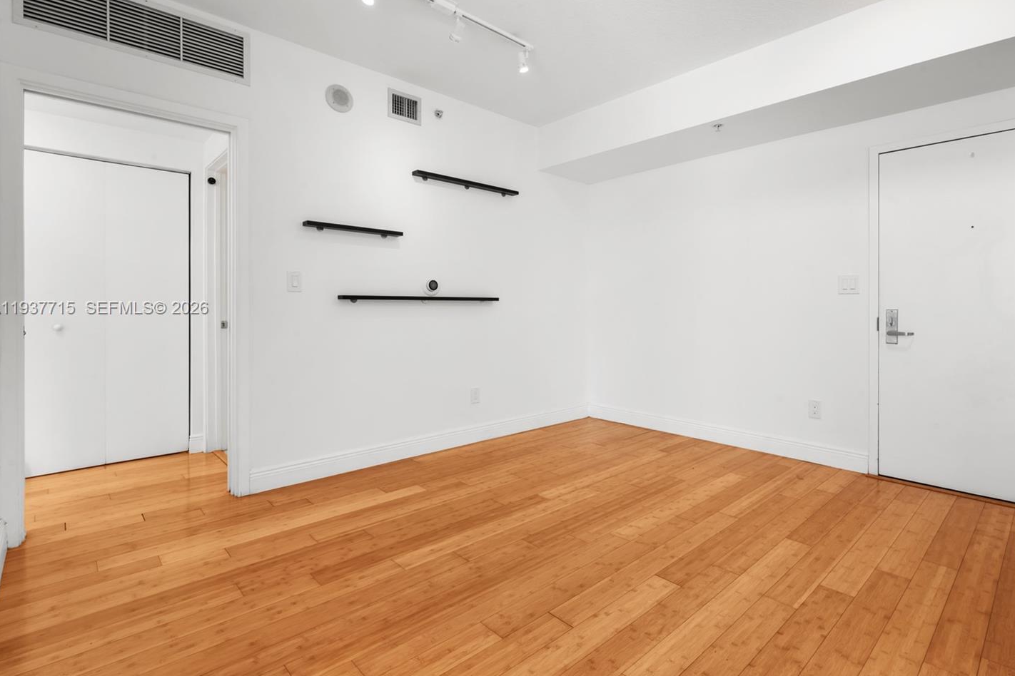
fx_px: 507
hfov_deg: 89.7
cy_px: 309
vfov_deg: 67.3
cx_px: 557
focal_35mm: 18
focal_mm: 16
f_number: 14
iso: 250
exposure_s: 1/1.25
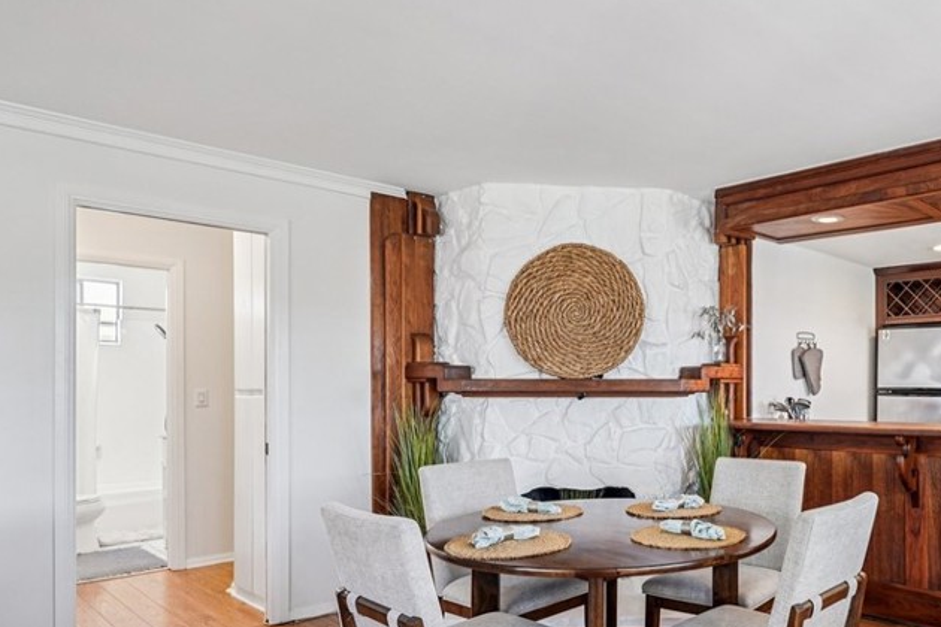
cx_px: 712
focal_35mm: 26
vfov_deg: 48.9
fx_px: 680
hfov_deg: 64.9
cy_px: 406
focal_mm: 16
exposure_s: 1/8
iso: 400
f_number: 8
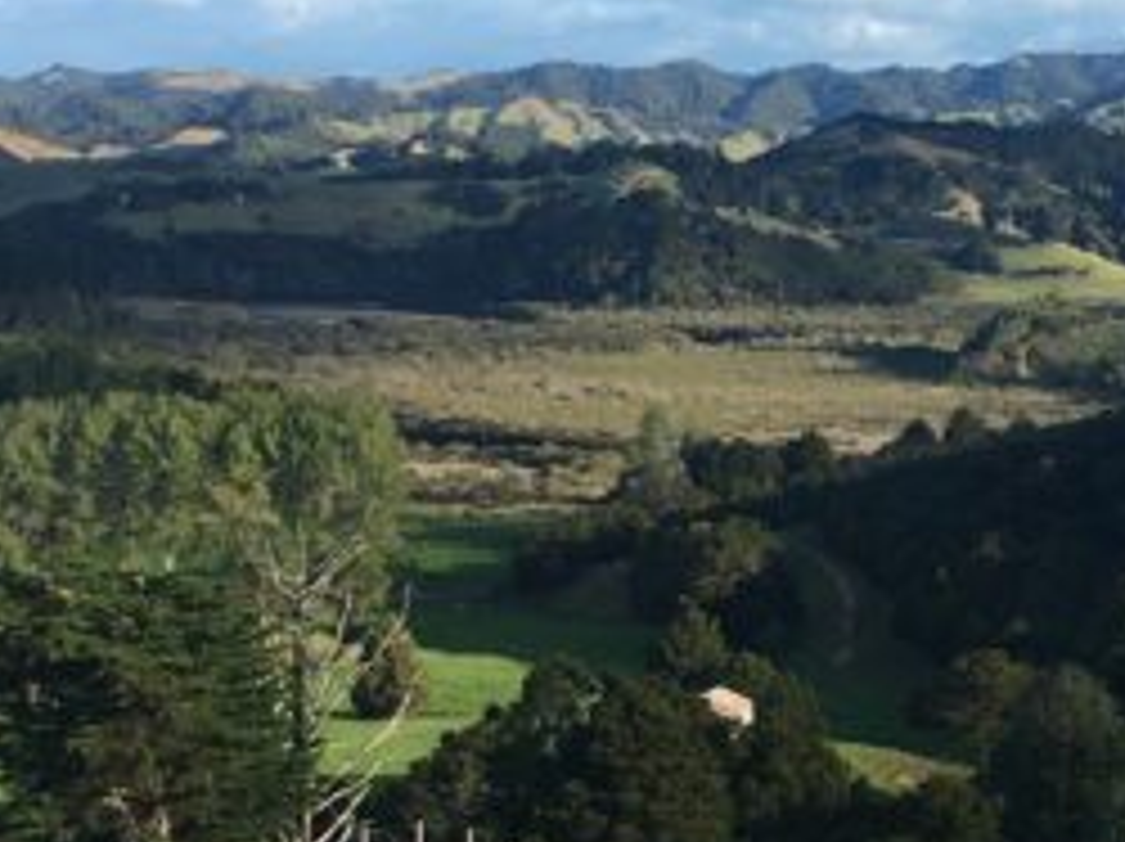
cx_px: 1148
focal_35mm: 119
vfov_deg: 12.4
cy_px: 675
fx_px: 3864
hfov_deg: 16.2
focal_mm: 4.15
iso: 25
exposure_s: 1/699
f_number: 2.2
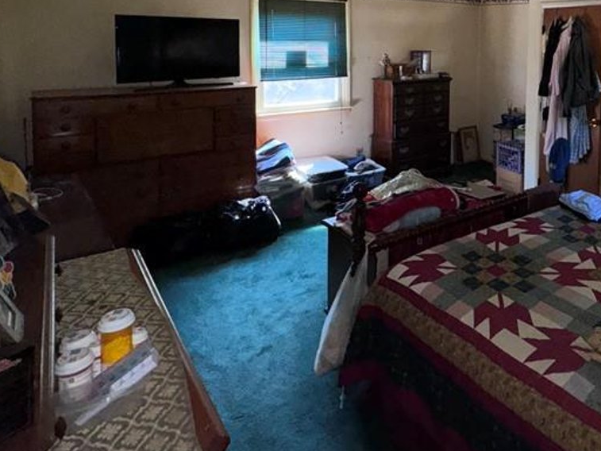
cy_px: 66
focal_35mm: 28
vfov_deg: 46.1
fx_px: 486
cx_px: 502
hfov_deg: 57.4
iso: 100
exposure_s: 1/60
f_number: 2.2
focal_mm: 2.22
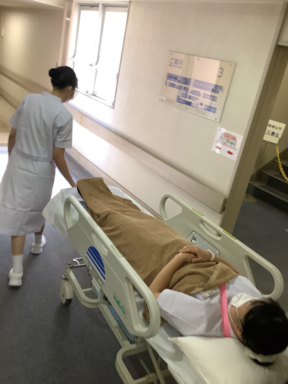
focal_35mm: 31
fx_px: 344
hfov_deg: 45.4
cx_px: 144
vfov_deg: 58.4
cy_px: 192
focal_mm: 3.3
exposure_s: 1/50
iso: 160
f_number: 2.4
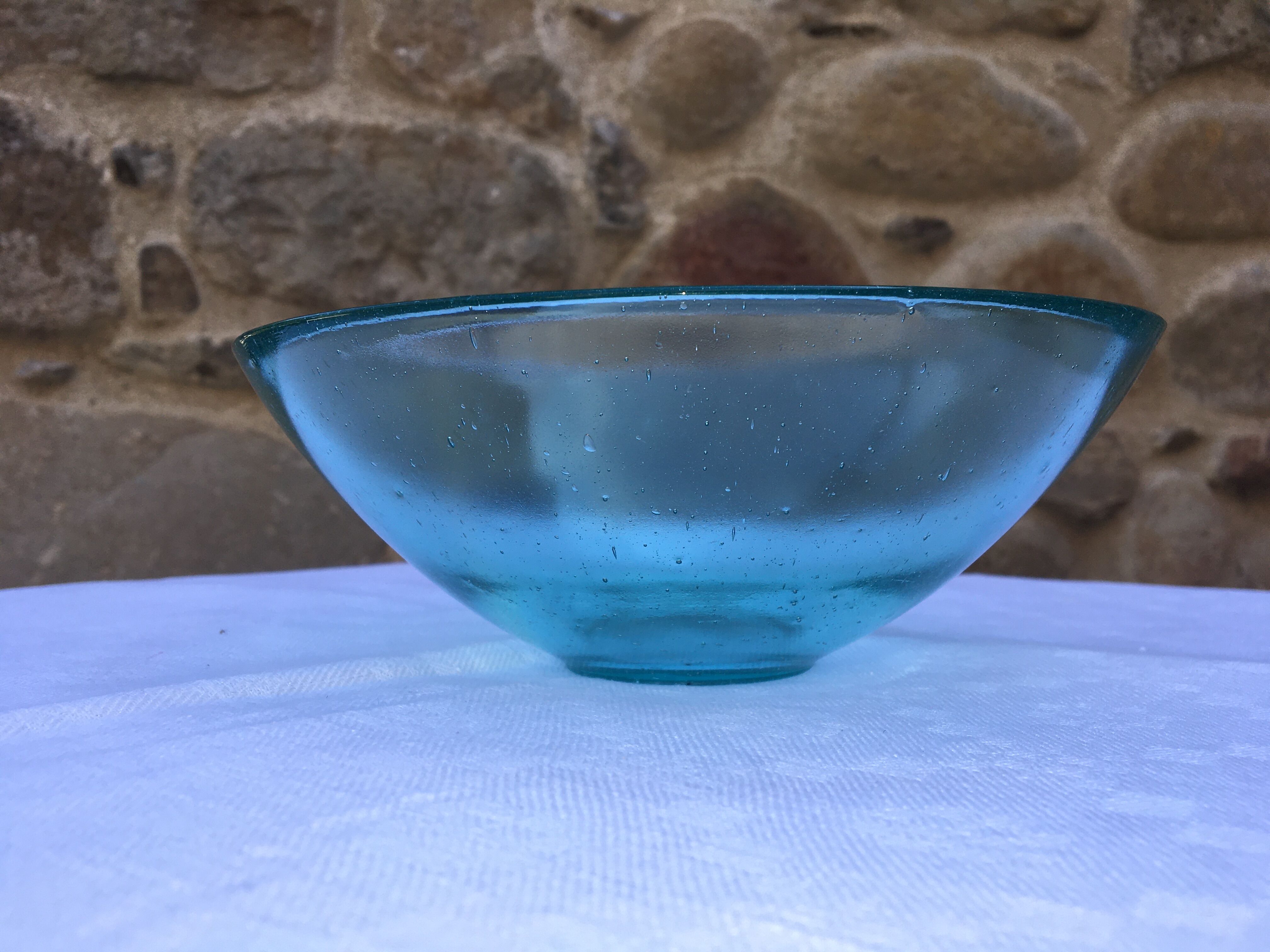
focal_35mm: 29
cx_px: 635
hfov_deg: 61.7
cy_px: 476
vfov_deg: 48.2
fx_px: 1064
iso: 25
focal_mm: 4.15
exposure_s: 1/381
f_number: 2.2
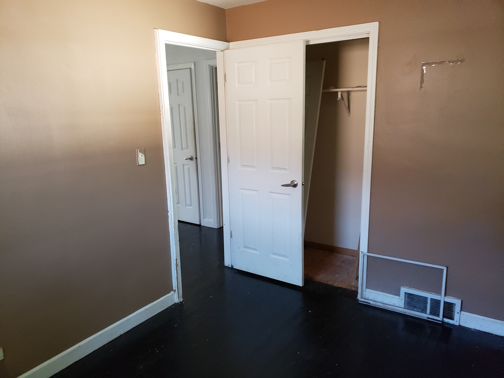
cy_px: 189
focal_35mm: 26
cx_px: 252
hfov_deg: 67.3
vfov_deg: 53.1
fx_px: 379
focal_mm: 4.3
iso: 640
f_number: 1.5
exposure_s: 1/100
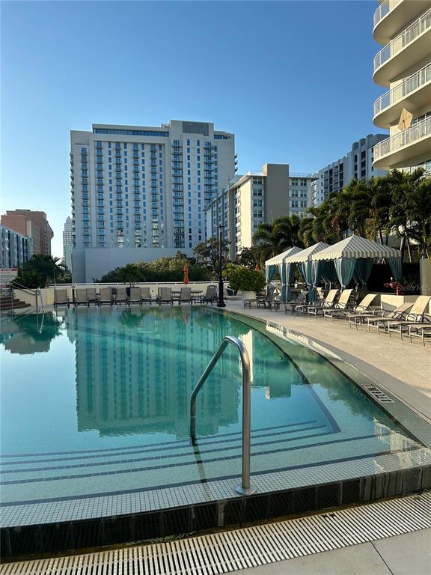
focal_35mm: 26
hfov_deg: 53.1
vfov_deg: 67.3
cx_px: 216
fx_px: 432
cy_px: 288
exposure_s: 1/2695
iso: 50
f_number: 1.5
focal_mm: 5.7
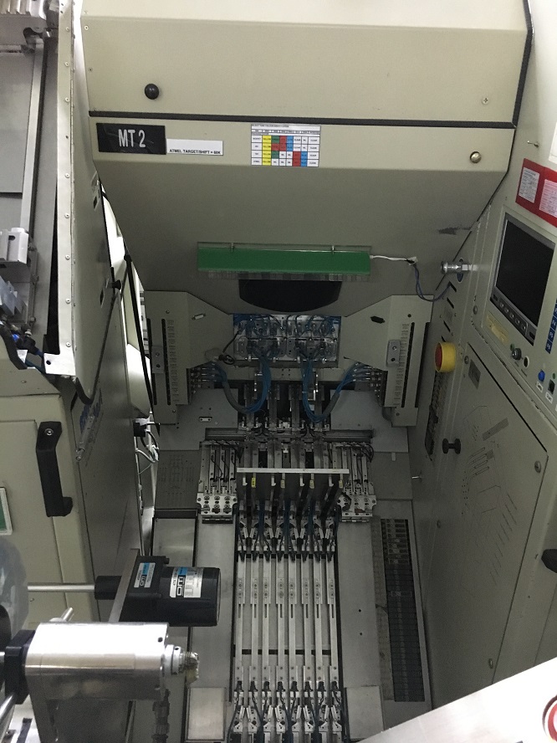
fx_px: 622
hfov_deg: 48.2
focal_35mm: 29
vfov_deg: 61.7
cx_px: 278
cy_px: 372
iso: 250
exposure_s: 1/17
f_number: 2.2
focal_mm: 4.15
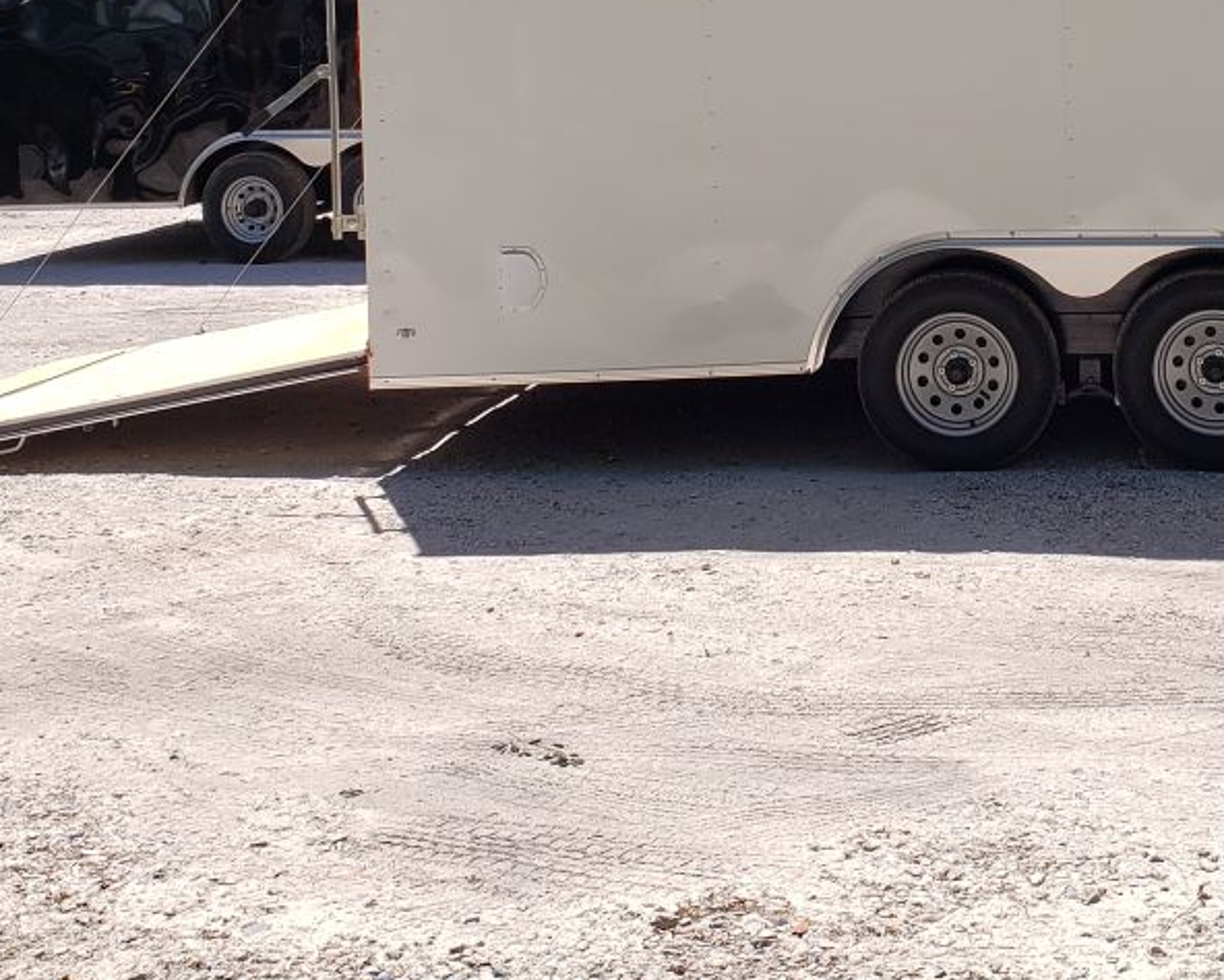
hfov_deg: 30.3
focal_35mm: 60
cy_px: 2
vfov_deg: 24.3
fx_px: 2174
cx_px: 1067
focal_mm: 4.3
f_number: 2.4
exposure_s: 1/1266
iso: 50
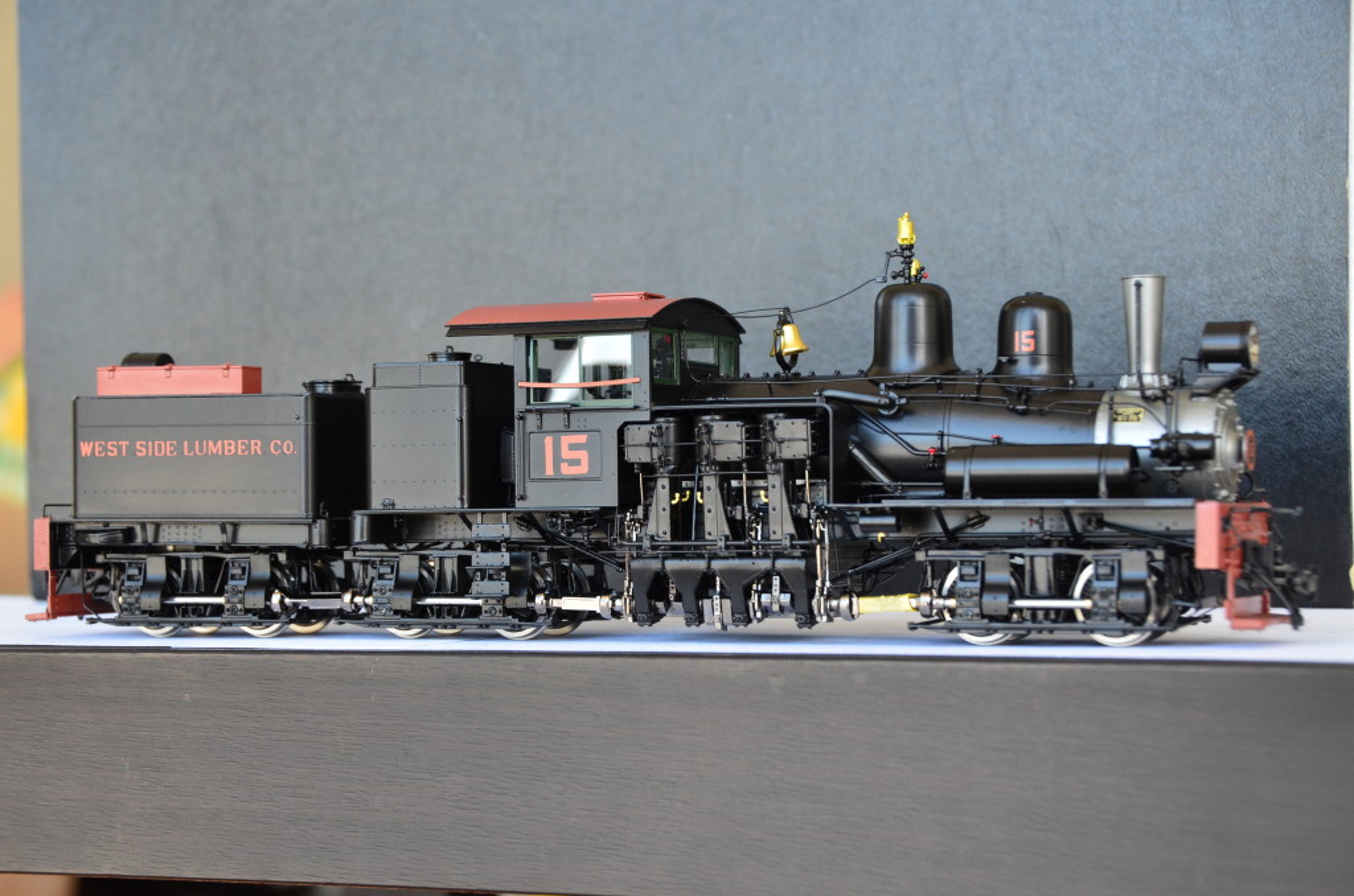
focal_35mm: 75
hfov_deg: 27.0
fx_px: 2815
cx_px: 677
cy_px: 448
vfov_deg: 18.1
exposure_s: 1/60
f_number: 8
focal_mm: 50
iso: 720
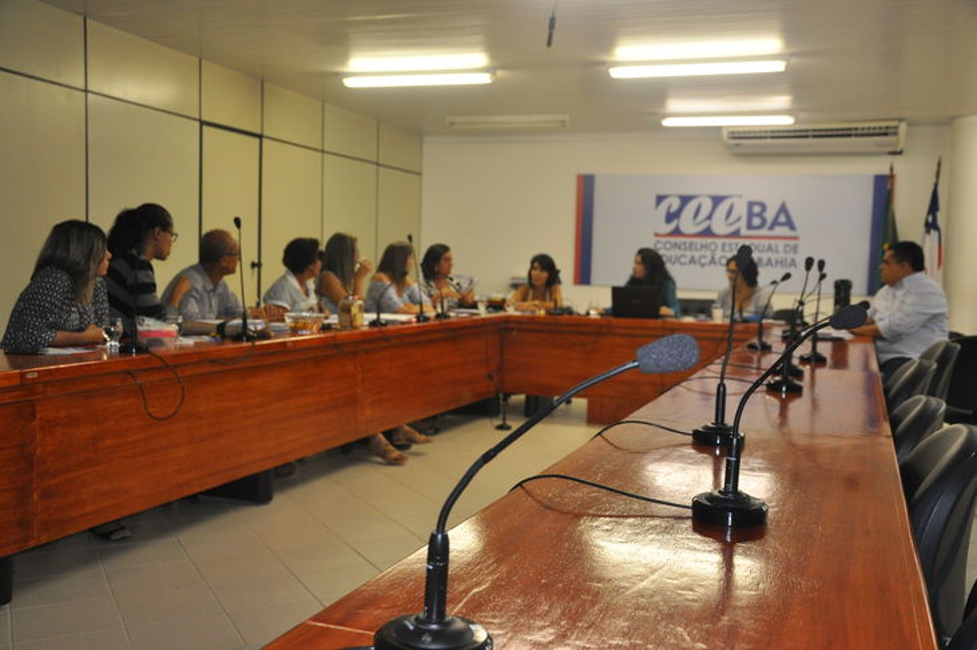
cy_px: 325
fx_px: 1017
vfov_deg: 35.4
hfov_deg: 51.3
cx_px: 488
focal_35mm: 38
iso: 800
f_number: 4
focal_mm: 25
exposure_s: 1/80
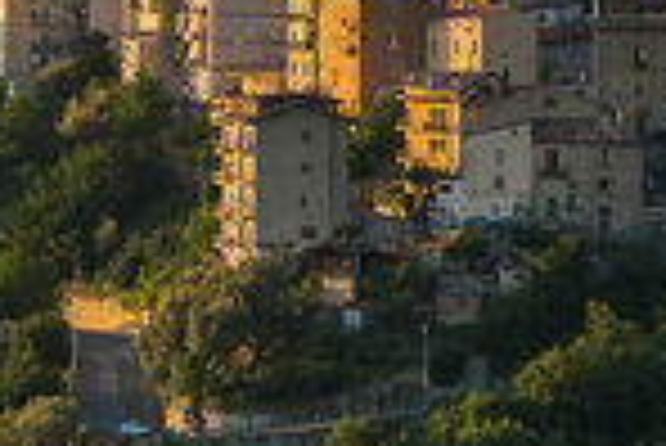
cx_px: 1040
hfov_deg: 6.1
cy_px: -243
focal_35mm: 334
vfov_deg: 4.1
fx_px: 6185
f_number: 6.3
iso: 100
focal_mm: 55
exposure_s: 1/250
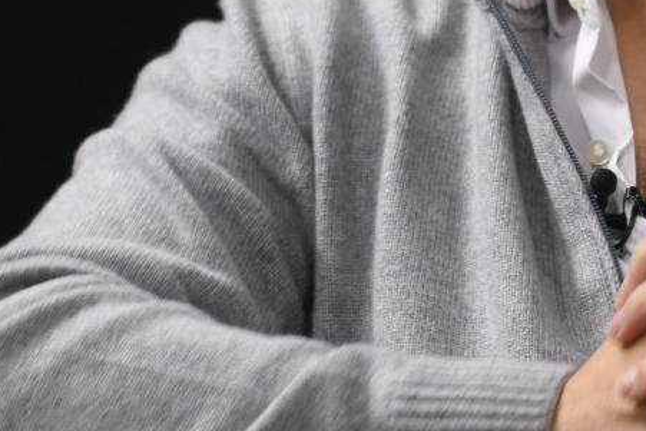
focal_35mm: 718
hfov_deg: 2.9
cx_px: 604
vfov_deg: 1.9
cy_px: -113
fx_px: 12887
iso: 320
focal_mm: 200
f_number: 3.2
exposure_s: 1/160
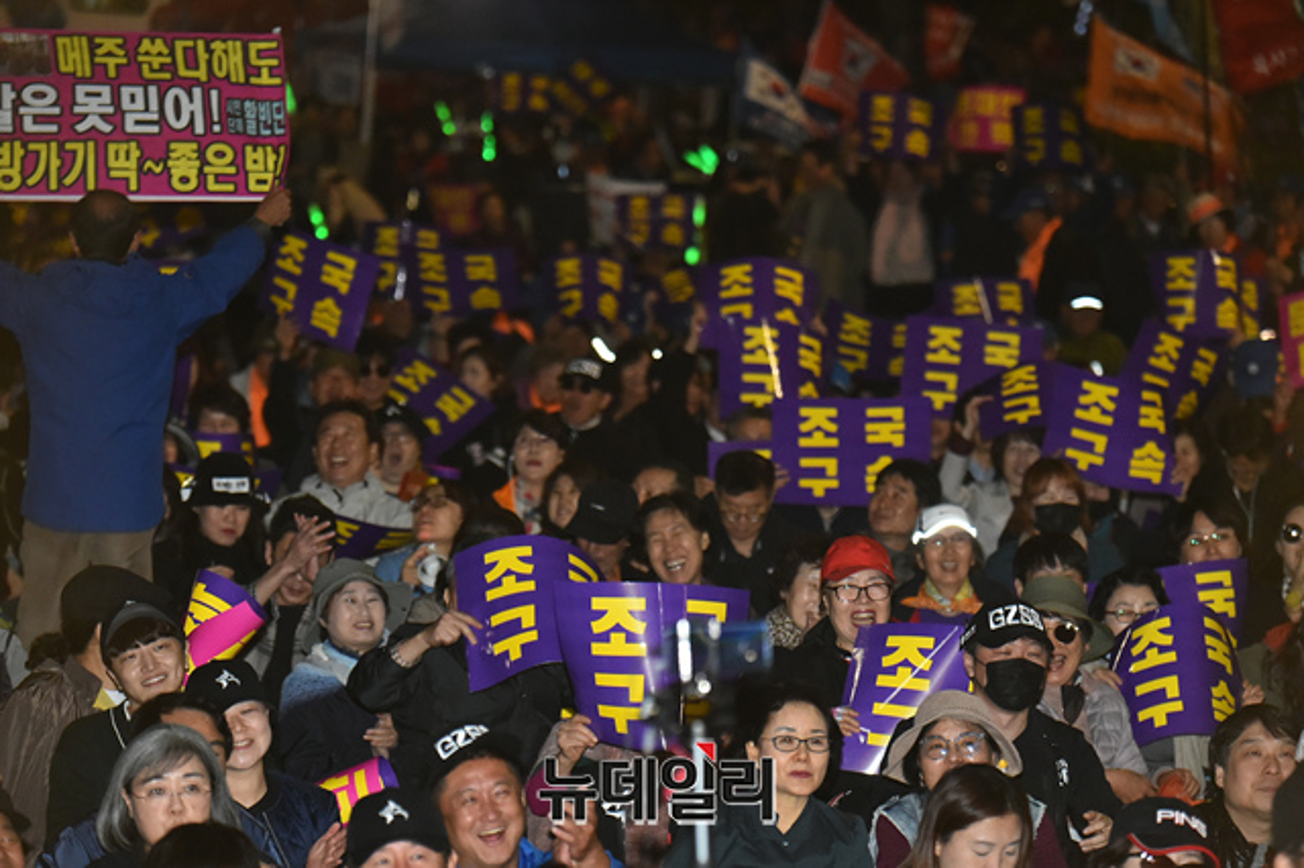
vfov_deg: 6.2
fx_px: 7964
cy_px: 434
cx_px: 652
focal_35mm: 220
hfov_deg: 9.4
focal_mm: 220
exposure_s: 1/250
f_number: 5.6
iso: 8000
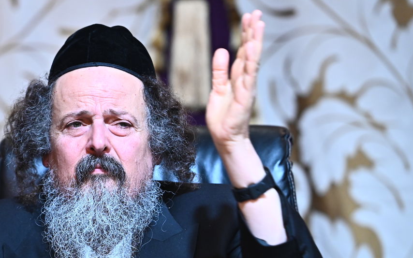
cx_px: 106
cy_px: 172
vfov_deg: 4.6
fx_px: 3197
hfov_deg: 7.4
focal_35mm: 284
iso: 2500
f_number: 4
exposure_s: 1/200
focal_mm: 170
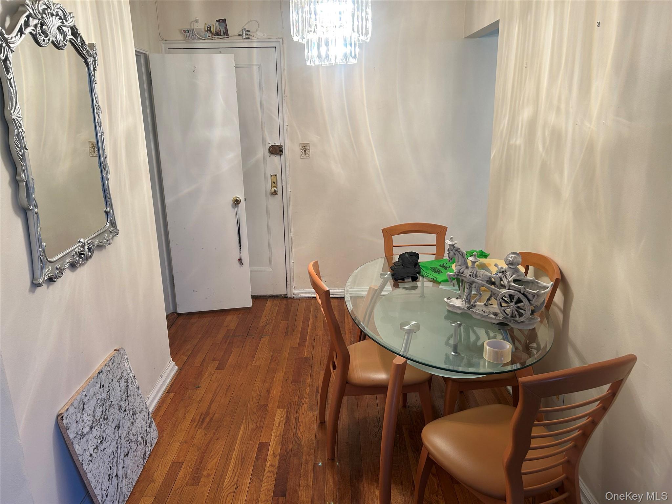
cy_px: 252
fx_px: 505
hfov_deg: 67.3
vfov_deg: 53.1
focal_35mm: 26
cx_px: 336
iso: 80
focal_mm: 5.7
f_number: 1.5
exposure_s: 1/60
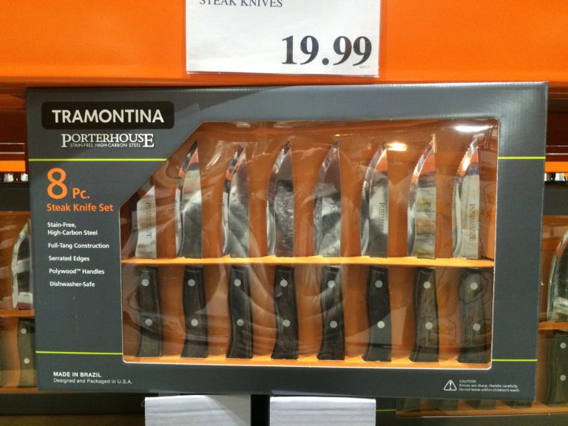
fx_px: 476
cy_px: 213
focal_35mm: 29
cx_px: 284
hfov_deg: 61.7
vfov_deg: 48.2
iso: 320
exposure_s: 1/30
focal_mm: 4.15
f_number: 2.2
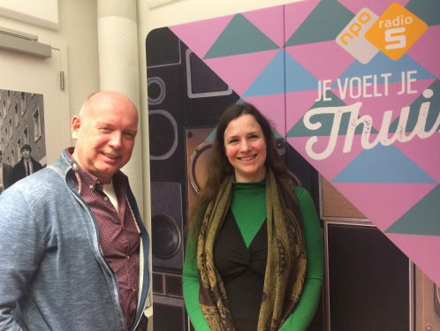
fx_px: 369
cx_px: 220
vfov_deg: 48.3
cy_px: 166
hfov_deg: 61.6
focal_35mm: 29
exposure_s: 1/33
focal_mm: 4.15
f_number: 2.2
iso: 250
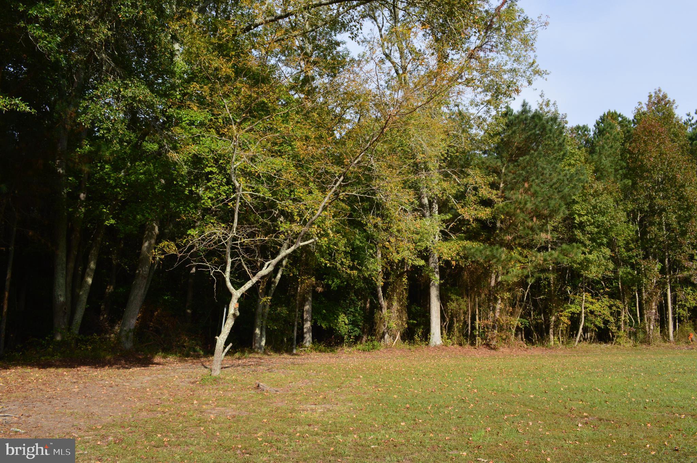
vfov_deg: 47.8
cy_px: 232
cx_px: 348
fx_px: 522
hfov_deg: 67.4
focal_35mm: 27
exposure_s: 1/320
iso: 400
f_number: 10
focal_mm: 18
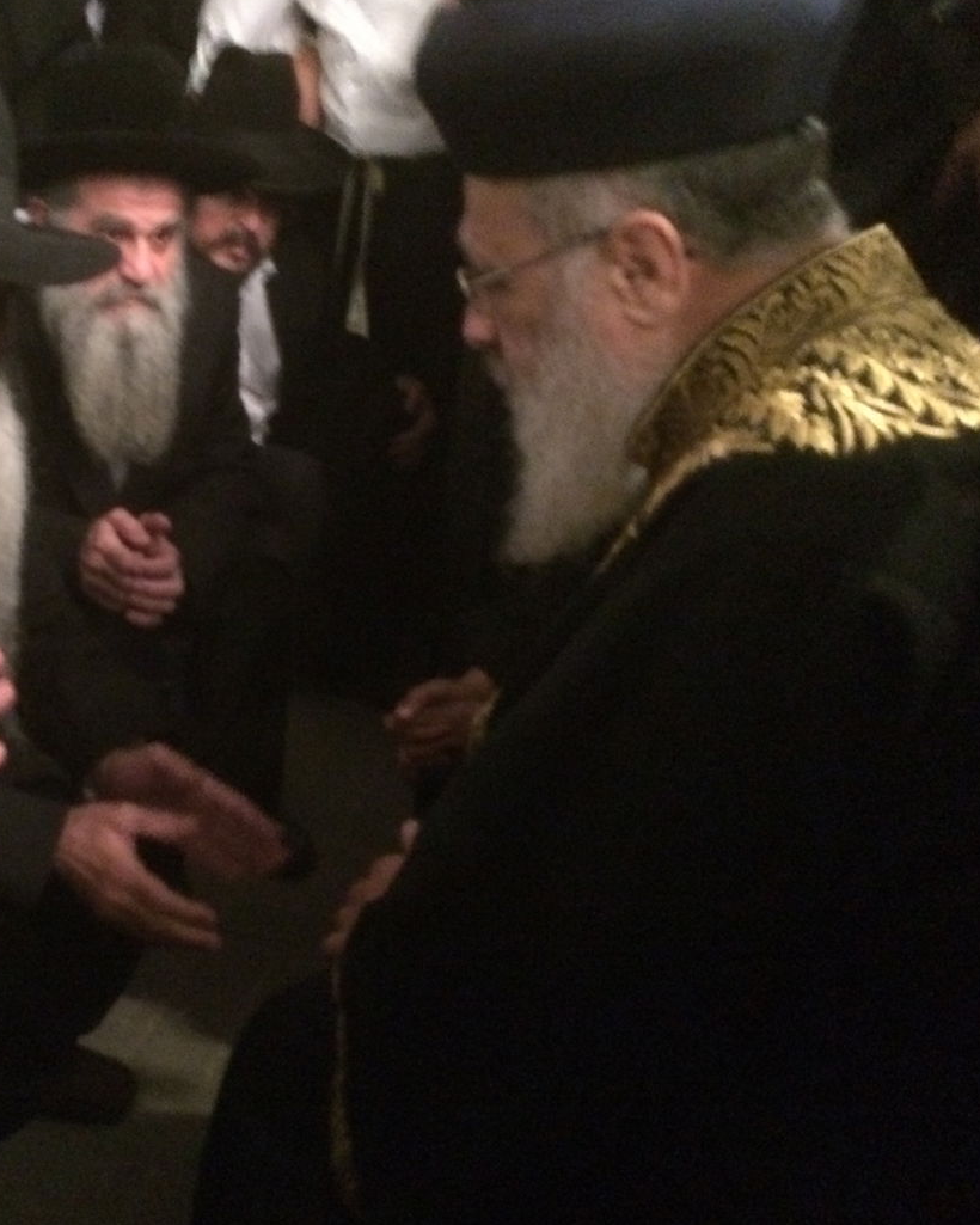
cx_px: 208
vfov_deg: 45.8
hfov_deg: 36.2
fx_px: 1450
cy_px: 612
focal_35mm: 40
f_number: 2.2
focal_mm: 4.12
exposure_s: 1/15
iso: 1000
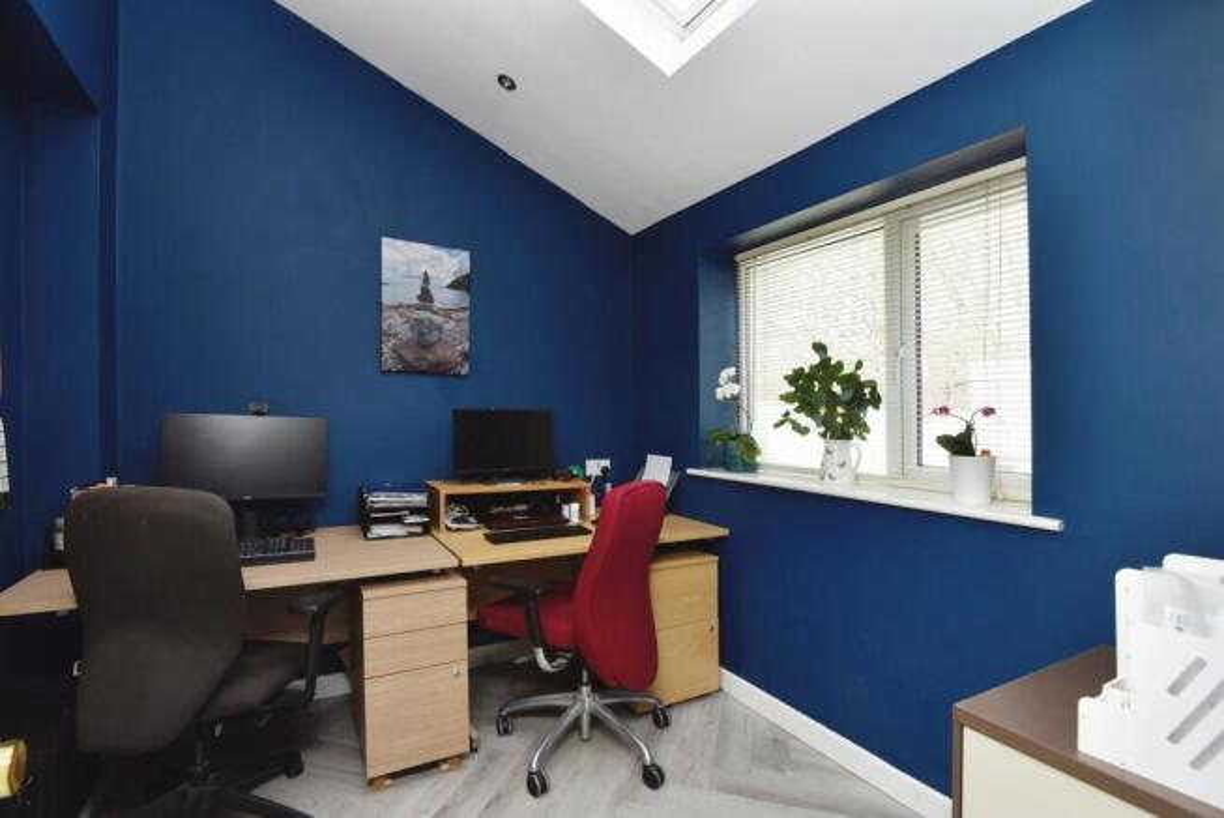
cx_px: 612
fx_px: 544
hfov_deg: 96.7
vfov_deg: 73.8
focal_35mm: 16
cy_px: 409
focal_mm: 16
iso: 500
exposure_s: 1/125
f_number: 7.1
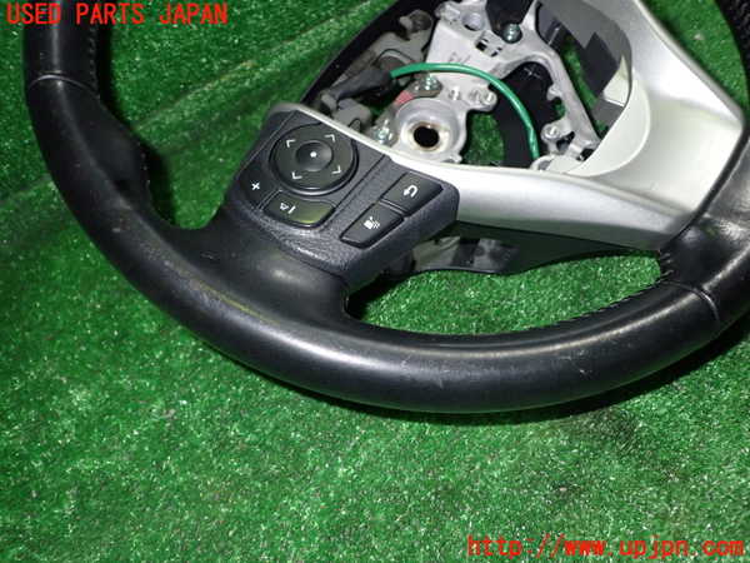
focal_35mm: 30
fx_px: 650
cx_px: 375
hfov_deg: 60.0
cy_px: 282
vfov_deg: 46.8
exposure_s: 1/30
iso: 400
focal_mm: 5.4
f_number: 6.3
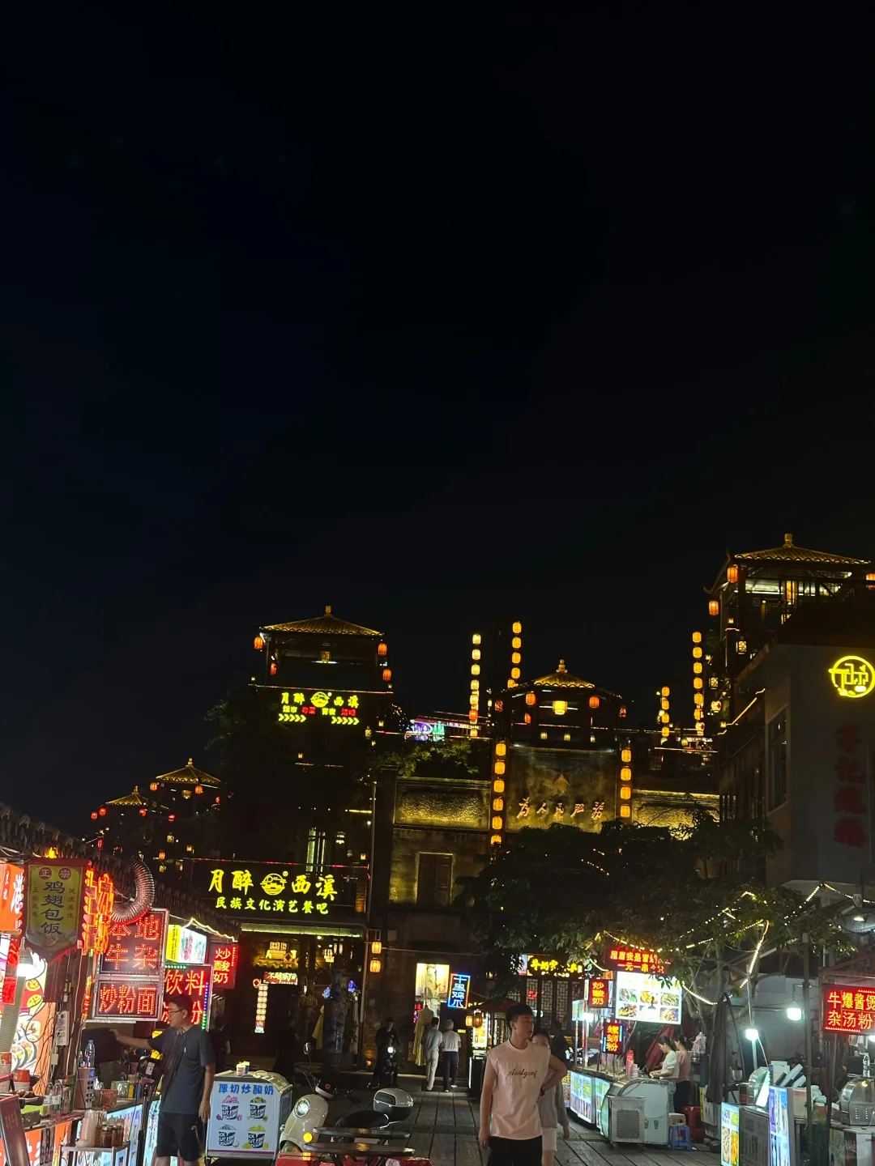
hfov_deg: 30.3
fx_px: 1618
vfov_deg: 39.7
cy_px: 583
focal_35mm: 48
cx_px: 438
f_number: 1.78
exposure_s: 1/50
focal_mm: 6.86
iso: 160
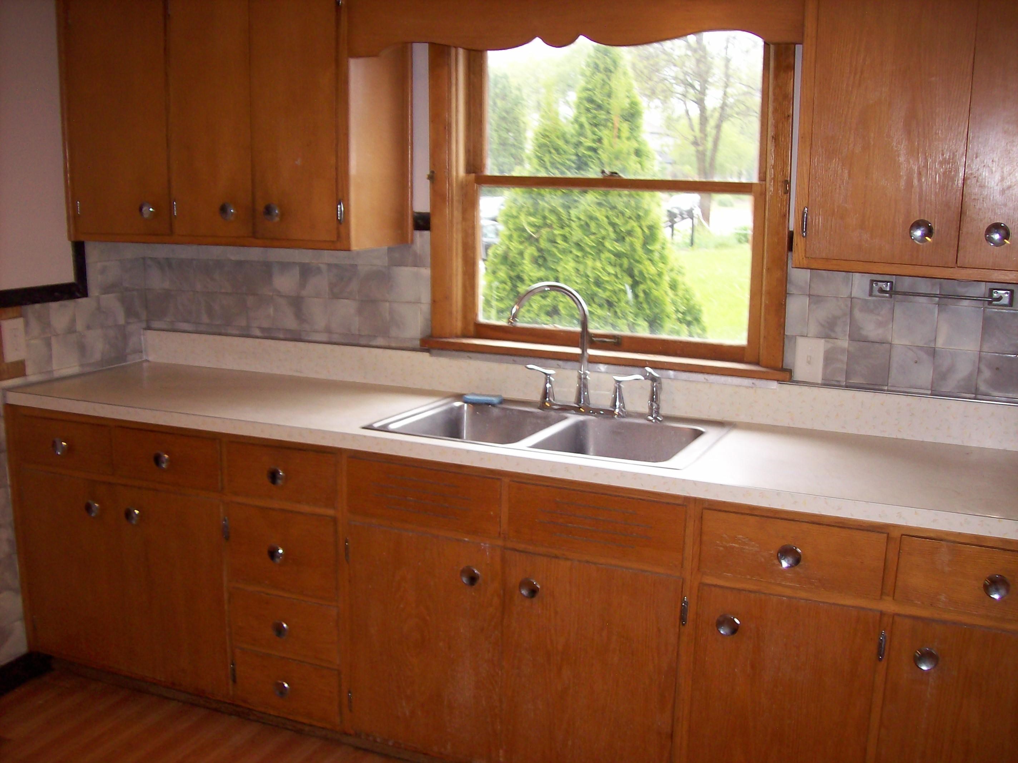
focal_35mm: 36
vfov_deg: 39.6
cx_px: 509
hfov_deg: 51.4
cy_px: 382
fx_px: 1058
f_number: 2.7
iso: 80
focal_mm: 6
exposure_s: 1/64
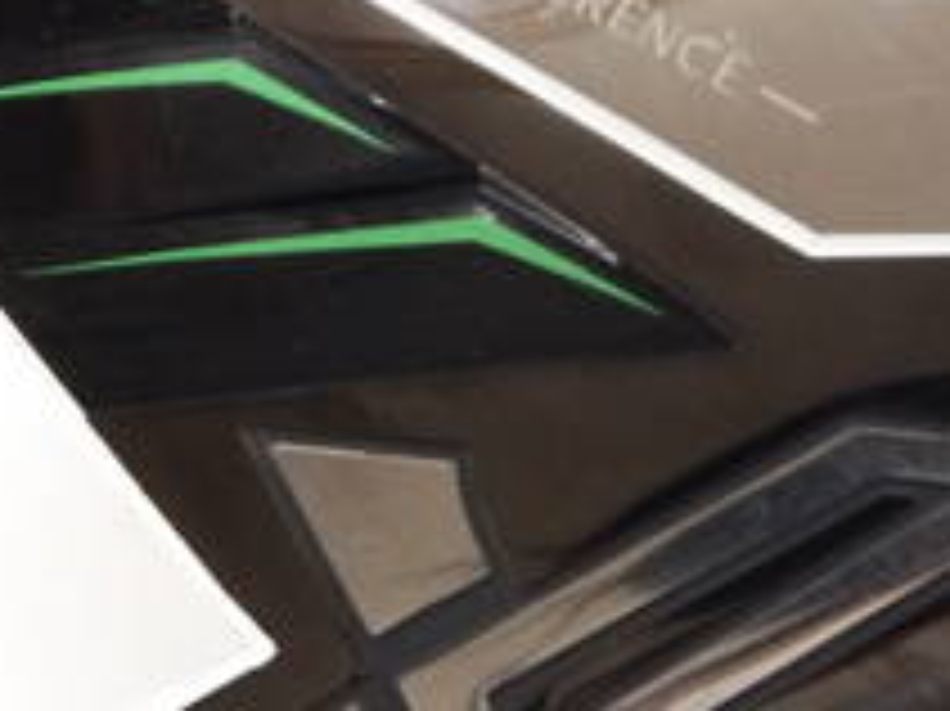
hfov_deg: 7.8
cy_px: 315
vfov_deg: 5.8
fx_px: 6994
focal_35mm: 255
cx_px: 545
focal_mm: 42
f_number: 5.6
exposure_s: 1/80
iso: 800
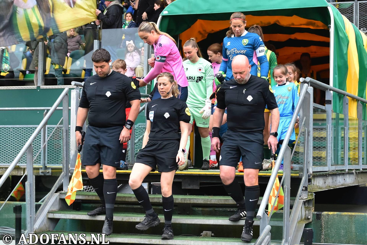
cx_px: 184
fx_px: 428
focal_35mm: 42
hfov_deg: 46.4
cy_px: 122
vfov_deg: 31.9
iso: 500
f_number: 3.5
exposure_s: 1/500
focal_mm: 28
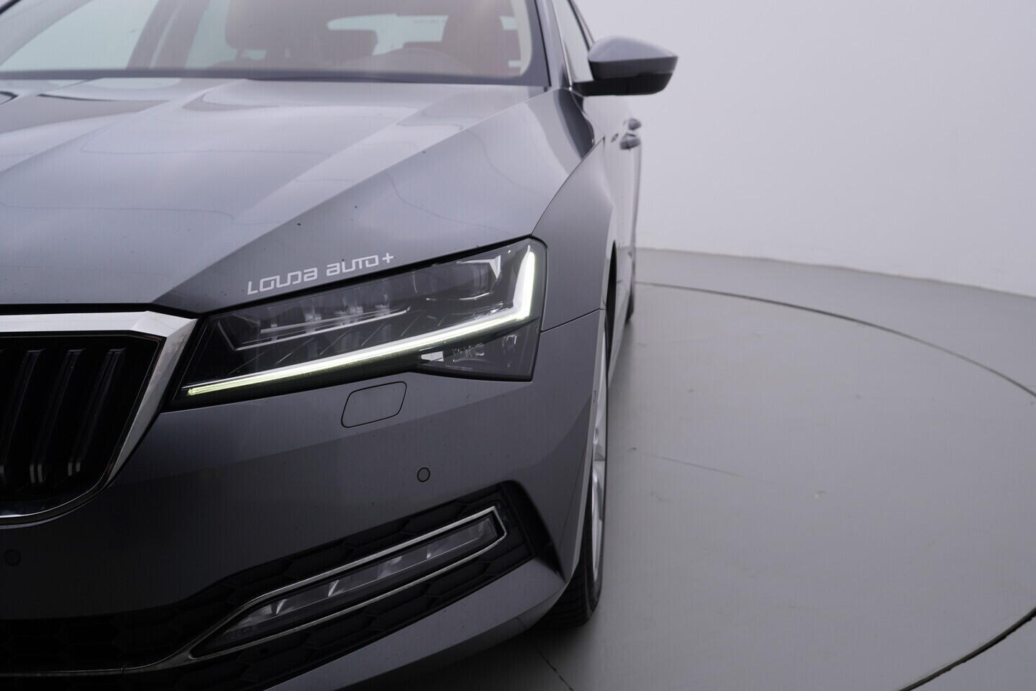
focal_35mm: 36
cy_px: 346
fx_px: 1036
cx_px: 518
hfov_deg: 53.1
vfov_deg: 36.9
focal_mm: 24
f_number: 4.5
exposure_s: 1/100
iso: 125
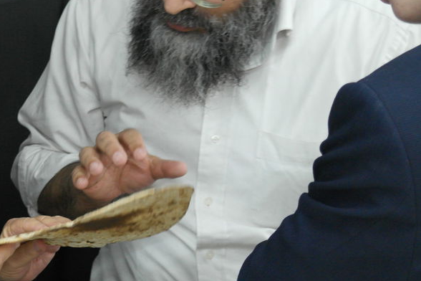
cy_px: 142
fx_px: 1392
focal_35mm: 119
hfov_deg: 16.7
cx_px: -44
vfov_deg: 11.5
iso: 800
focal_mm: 33
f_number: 4.5
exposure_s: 1/30
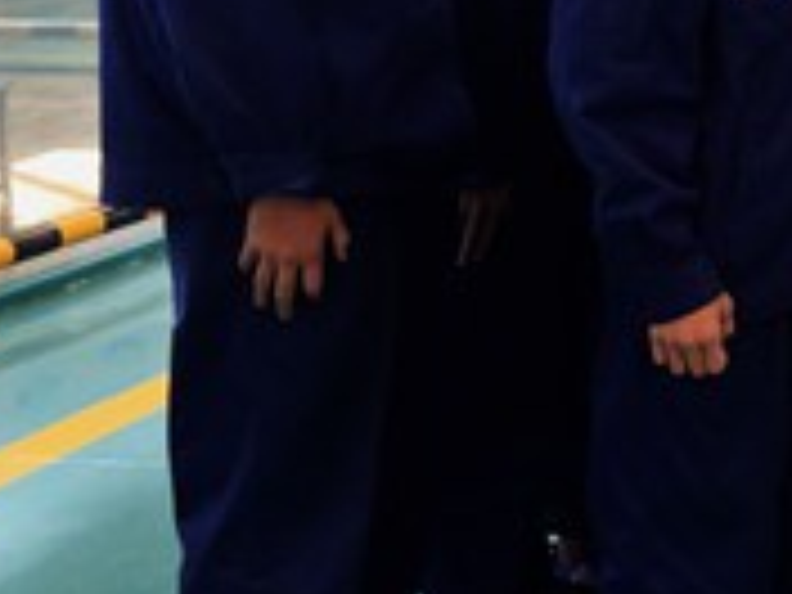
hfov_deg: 17.3
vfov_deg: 14.7
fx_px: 2265
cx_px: 1287
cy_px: -22
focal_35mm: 99
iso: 32
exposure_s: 1/101
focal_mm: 4.15
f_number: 2.2
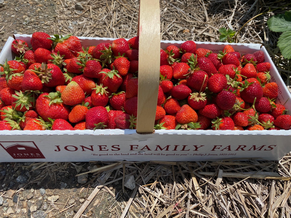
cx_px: 146
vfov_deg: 53.1
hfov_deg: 67.3
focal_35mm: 26
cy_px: 109
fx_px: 219
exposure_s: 1/2625
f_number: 1.8
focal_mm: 4.25
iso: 32
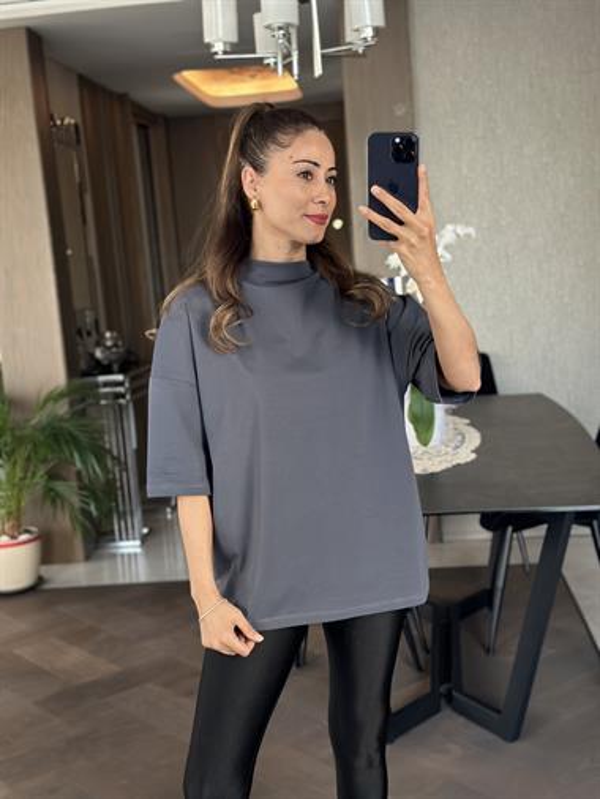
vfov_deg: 39.6
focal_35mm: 48
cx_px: 300
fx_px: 1108
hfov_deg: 30.3
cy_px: 400
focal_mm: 6.86
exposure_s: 1/60
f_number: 1.78
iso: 250
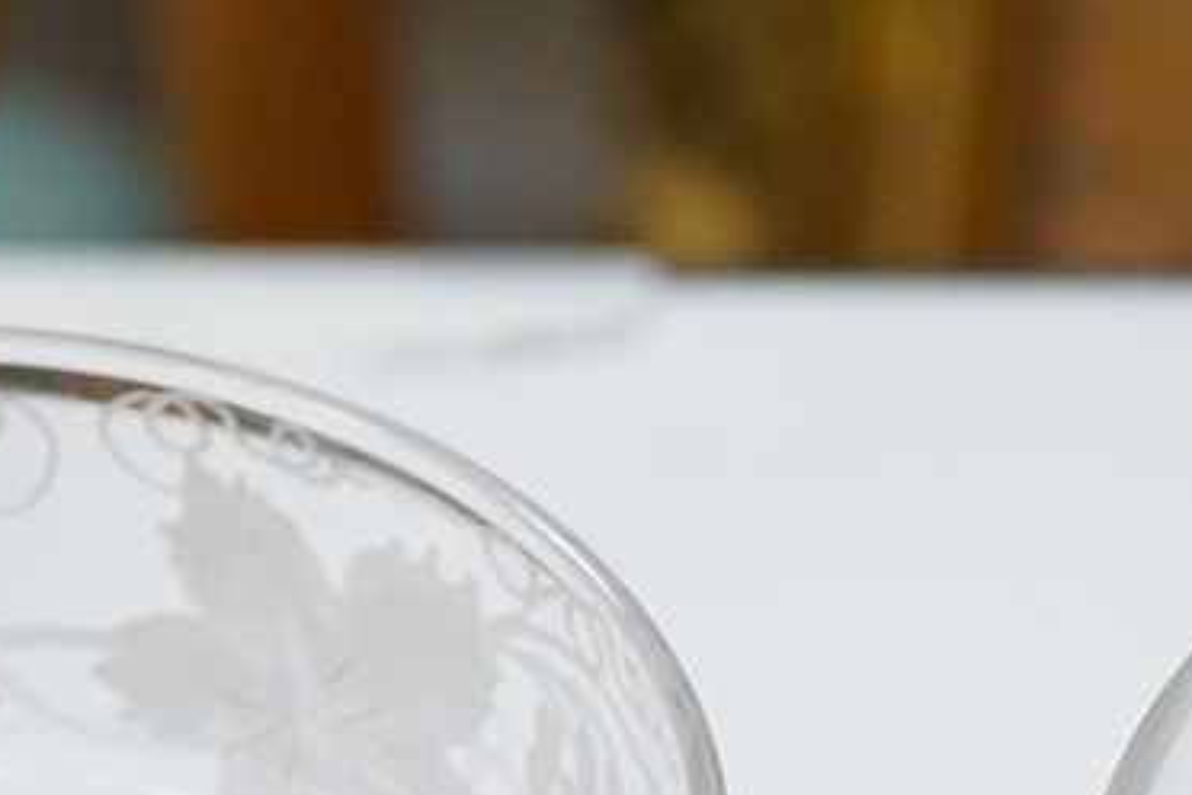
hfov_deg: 8.6
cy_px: 1632
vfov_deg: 5.6
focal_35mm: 238
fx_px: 7880
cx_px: 1009
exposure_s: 1/125
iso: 1250
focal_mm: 30
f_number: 3.5
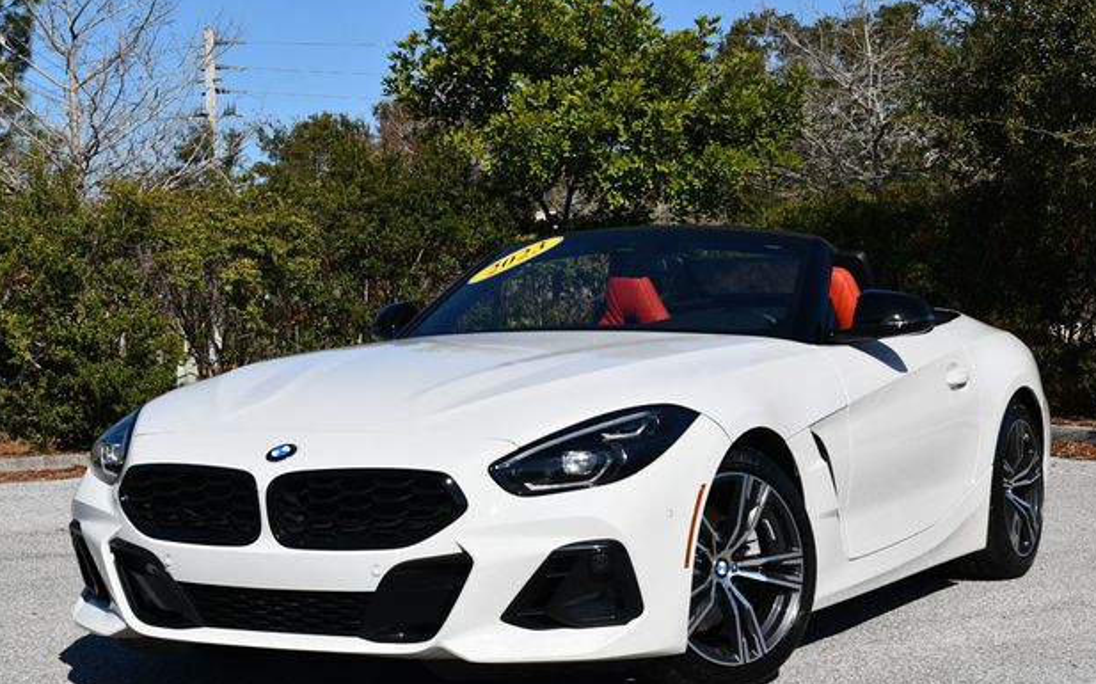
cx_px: 551
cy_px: 361
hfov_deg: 28.6
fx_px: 2150
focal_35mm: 72
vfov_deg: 18.1
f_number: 9
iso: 100
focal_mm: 34
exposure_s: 1/320
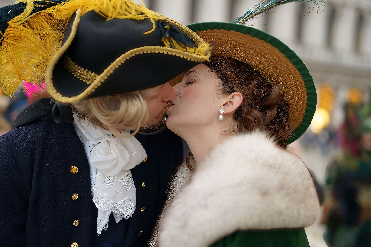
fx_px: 515
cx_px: 186
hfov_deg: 39.6
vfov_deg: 27.0
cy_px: 124
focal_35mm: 50
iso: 125
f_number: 1.4
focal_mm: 50
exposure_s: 1/50
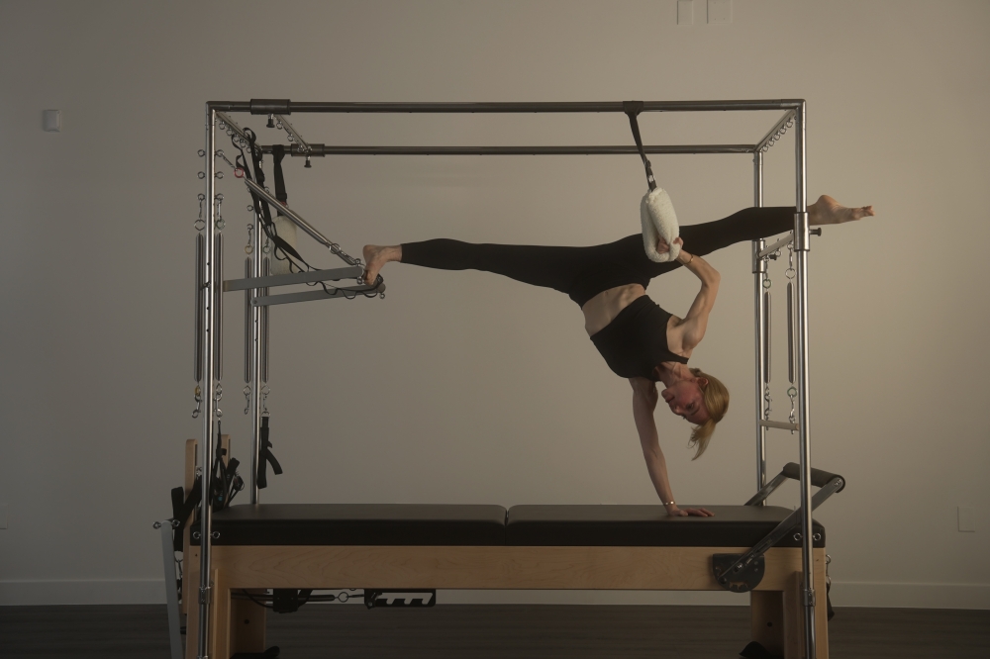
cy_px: 330
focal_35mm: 46
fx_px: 1265
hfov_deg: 42.8
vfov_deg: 29.2
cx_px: 495
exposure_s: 1/50
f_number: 2.8
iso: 100
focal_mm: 46
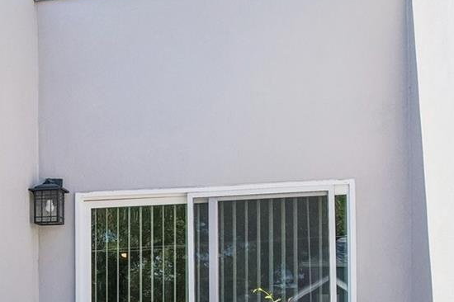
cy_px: 326
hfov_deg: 29.4
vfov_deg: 20.3
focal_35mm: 64
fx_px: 807
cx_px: -1
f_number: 2.8
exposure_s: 1/1250
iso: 160
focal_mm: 8.4
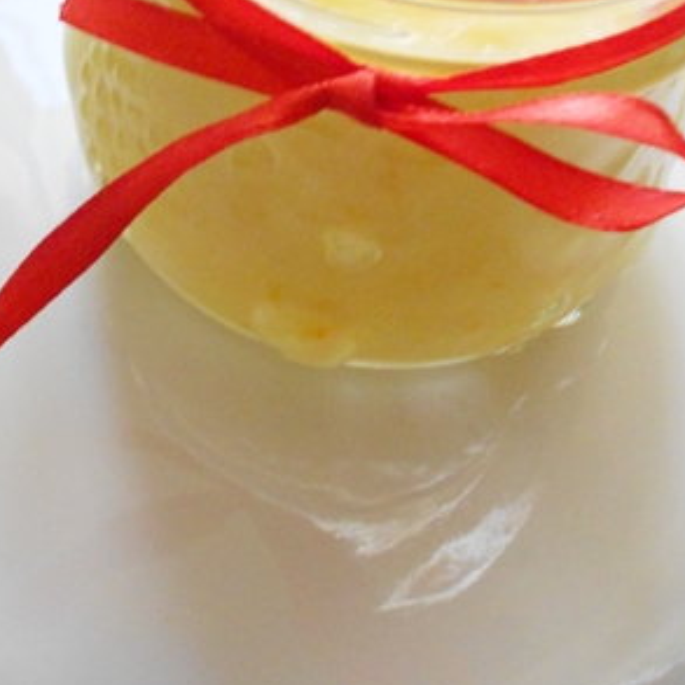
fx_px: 1299
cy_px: 110
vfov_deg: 28.7
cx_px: 208
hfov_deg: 29.3
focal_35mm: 58
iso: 400
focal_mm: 5.8
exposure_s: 1/25
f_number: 3.6
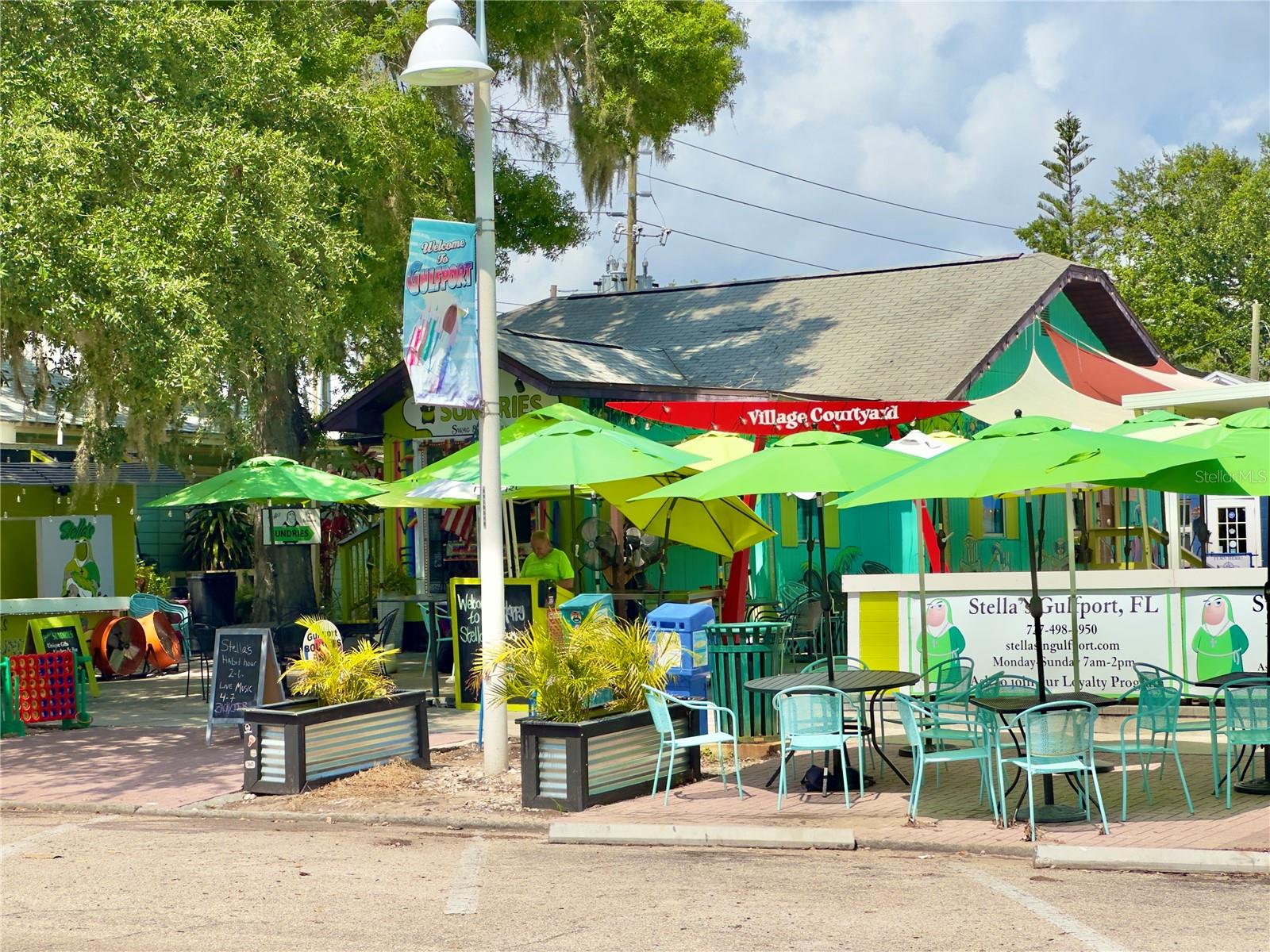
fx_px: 2825
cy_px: 476
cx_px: 635
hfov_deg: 25.3
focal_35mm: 77
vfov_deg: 19.1
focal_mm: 9
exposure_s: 1/1043
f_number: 2.8
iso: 32
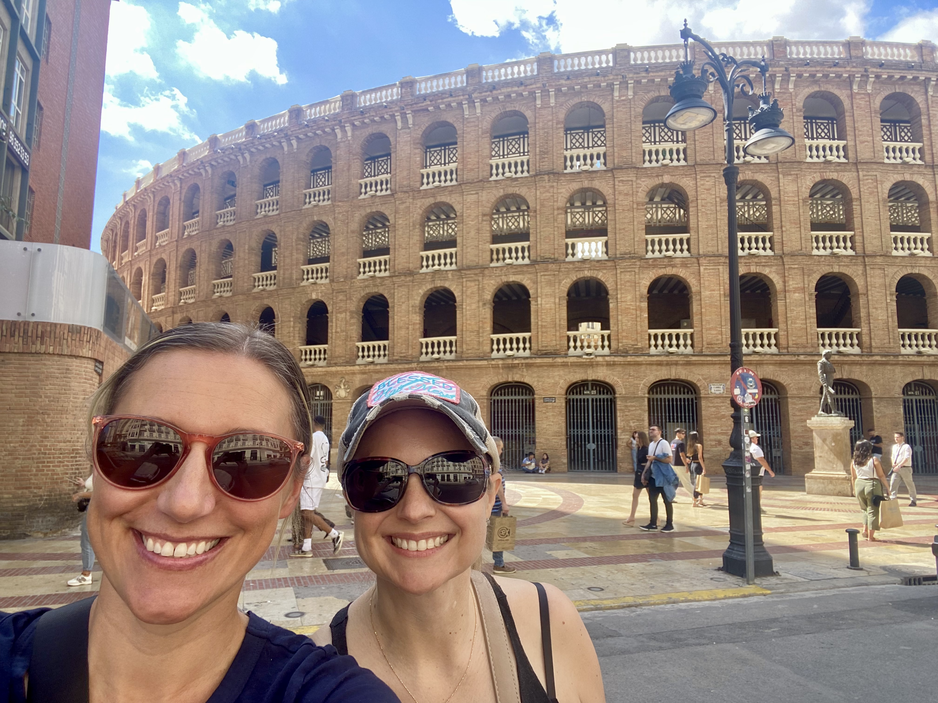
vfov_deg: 58.9
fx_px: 623
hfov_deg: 73.9
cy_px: 352
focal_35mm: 23
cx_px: 469
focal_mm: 2.71
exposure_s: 1/203
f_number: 2.2
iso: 25
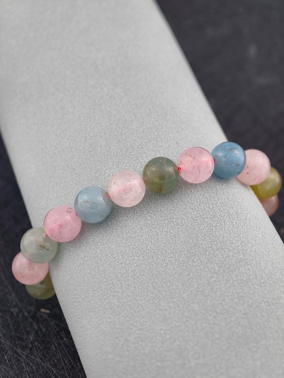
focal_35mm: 85
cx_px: 142
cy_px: 189
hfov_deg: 17.4
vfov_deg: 23.0
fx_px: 928
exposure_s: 1/160
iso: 125
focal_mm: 22.48
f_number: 2.67
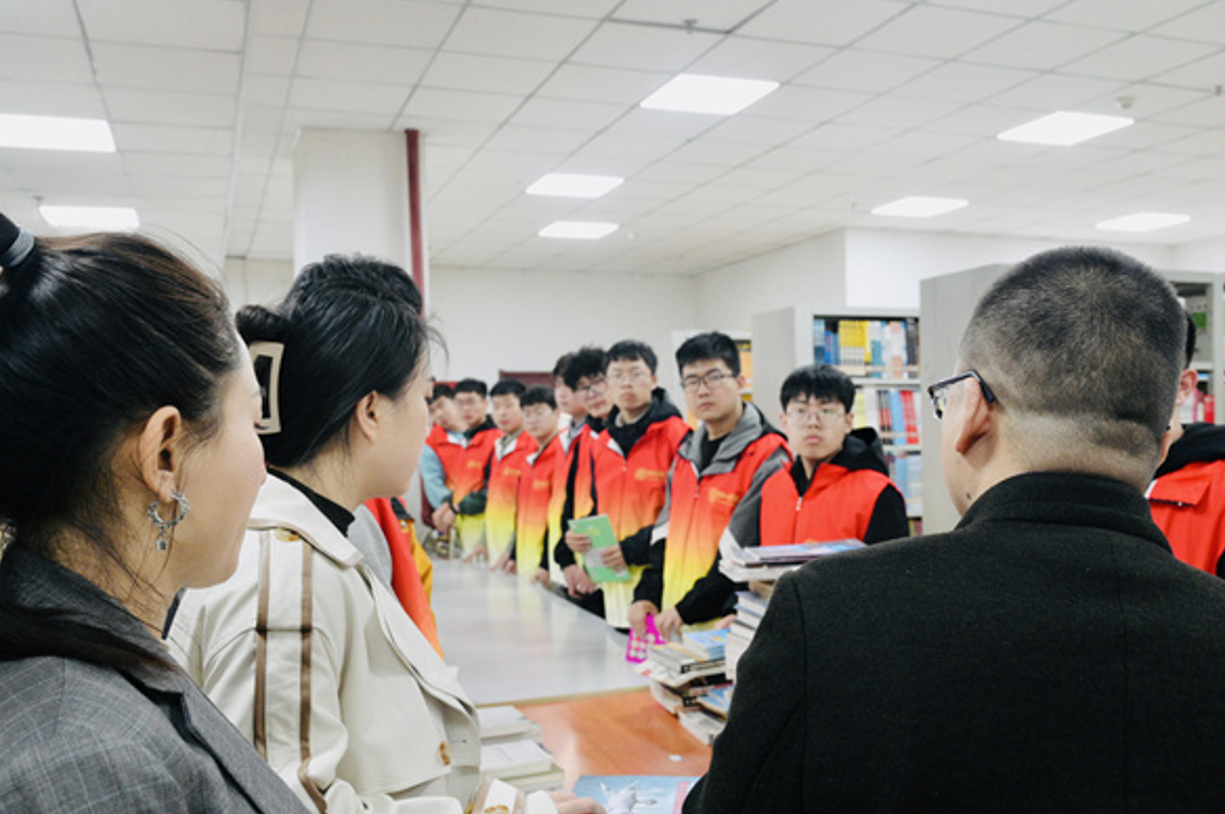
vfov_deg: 38.8
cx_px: 667
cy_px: 435
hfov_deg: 55.8
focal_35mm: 34
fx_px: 1156
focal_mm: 31
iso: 4000
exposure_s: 1/125
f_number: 7.1
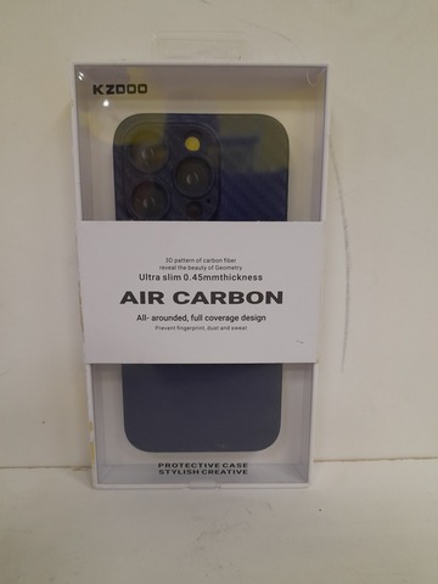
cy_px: 292
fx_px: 422
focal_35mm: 25
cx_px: 219
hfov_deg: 54.9
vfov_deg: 69.4
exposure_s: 1/50
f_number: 2
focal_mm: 4.6
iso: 100
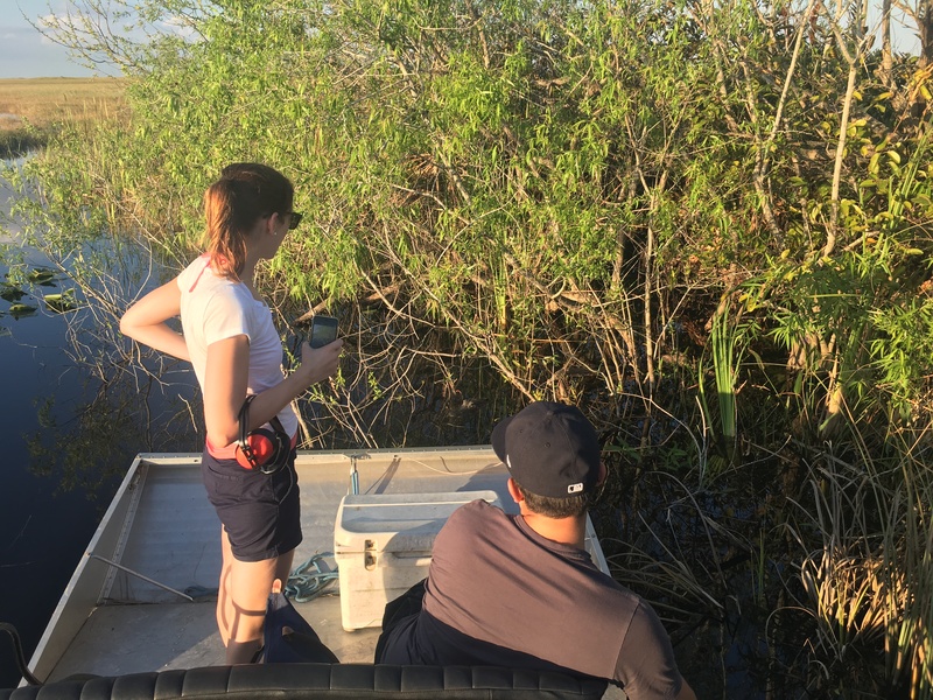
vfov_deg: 48.2
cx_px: 466
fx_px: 782
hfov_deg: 61.7
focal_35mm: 29
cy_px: 350
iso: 25
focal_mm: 4.15
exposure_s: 1/434
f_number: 2.2
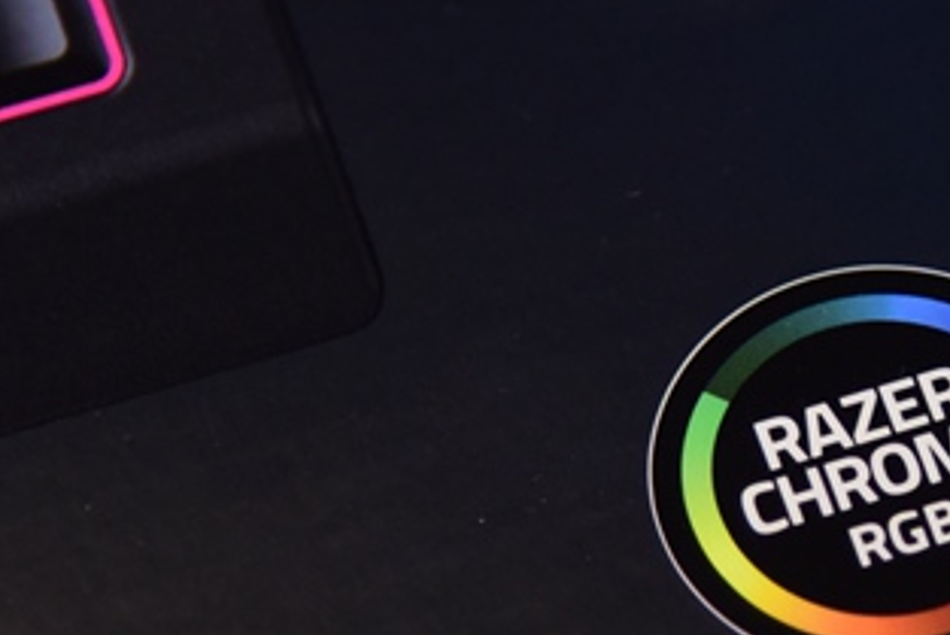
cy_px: 463
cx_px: 838
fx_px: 10349
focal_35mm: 392
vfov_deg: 3.5
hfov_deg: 5.2
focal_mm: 120
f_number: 4
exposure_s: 1/40
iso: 1600
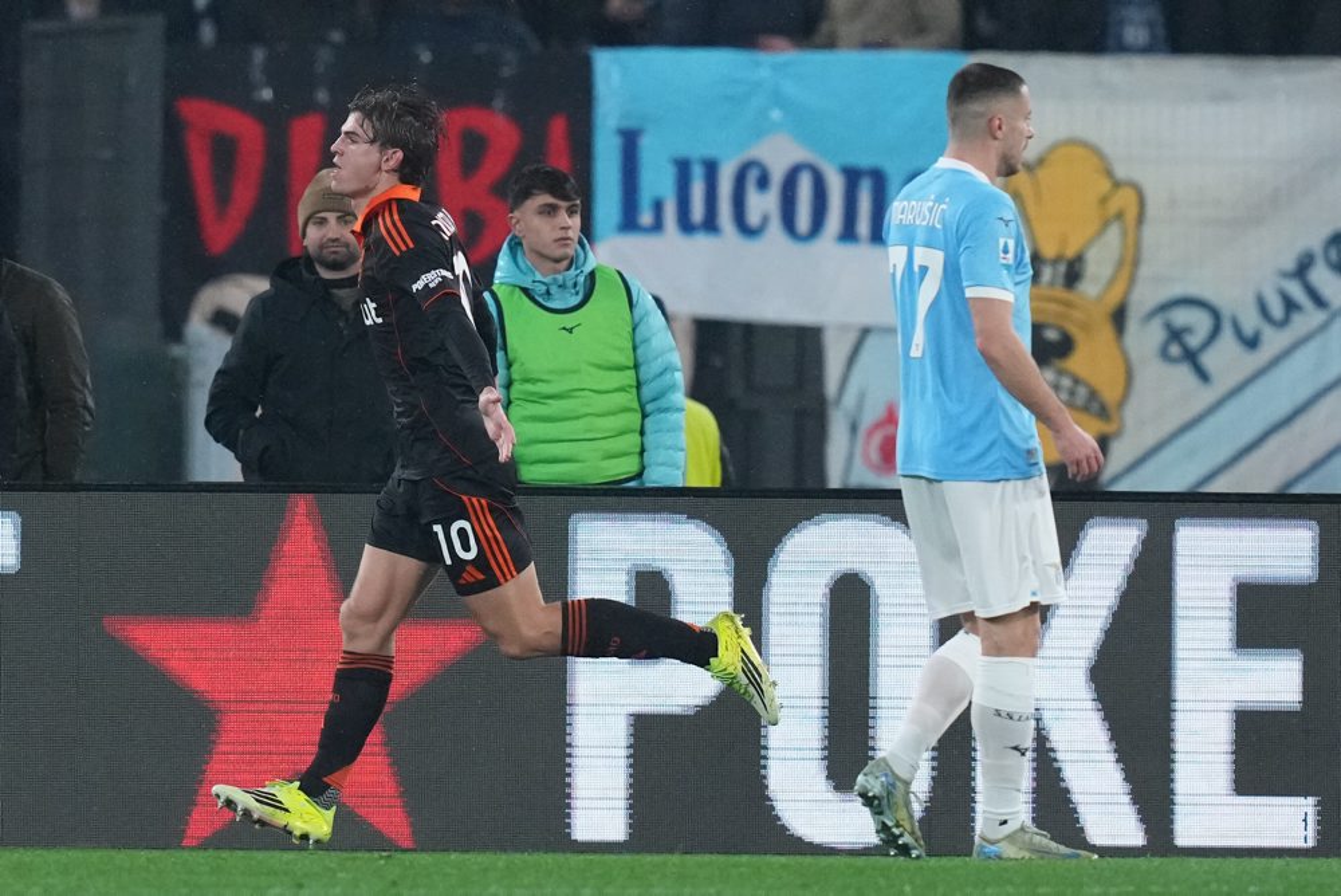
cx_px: 670
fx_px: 22362
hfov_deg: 3.4
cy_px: 448
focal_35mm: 600
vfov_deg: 2.3
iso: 4000
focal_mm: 400
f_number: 3.5
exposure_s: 1/2000
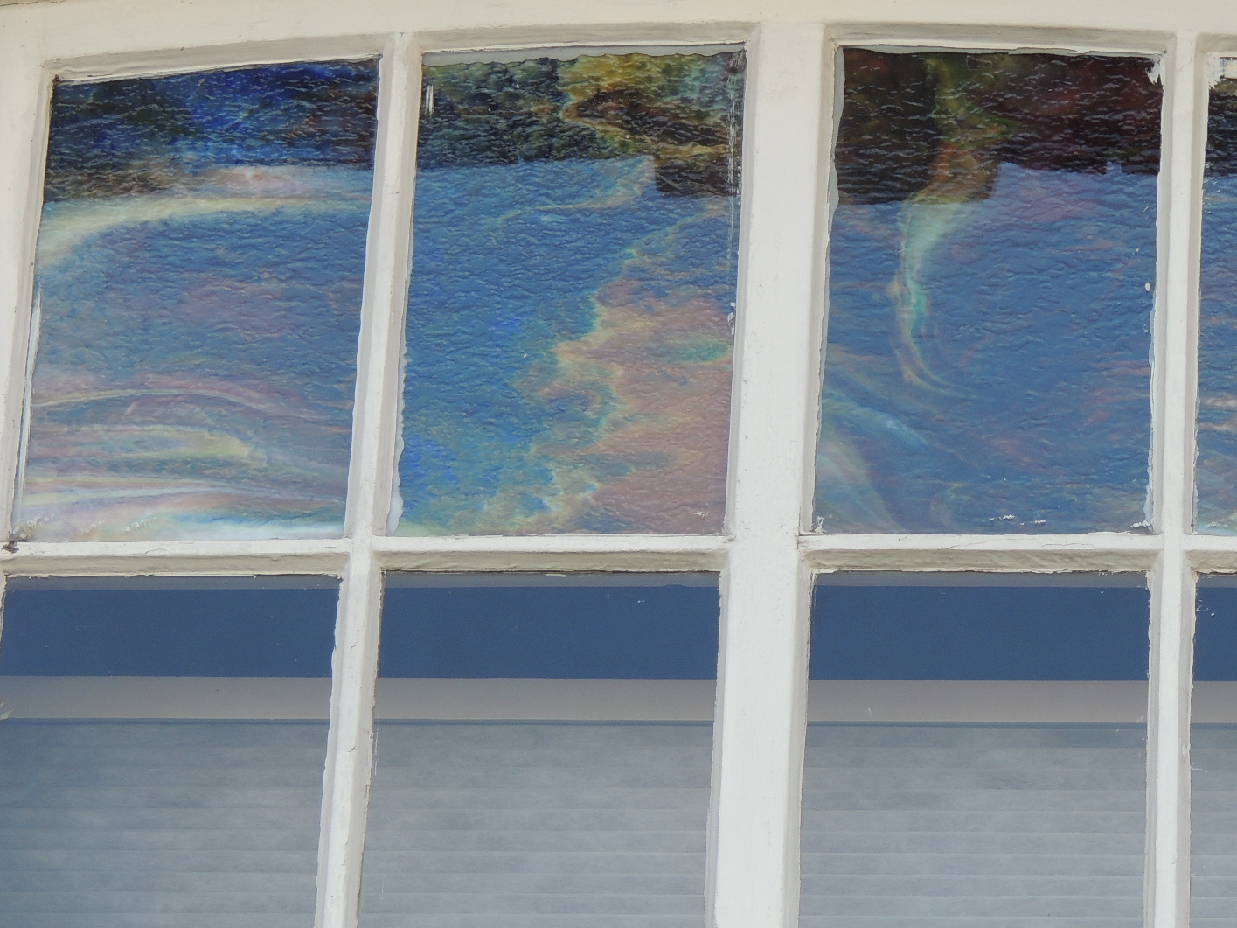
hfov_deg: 6.7
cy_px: 497
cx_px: 666
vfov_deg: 5.0
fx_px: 10612
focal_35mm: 297
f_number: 4.6
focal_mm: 33
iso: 100
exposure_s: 1/125
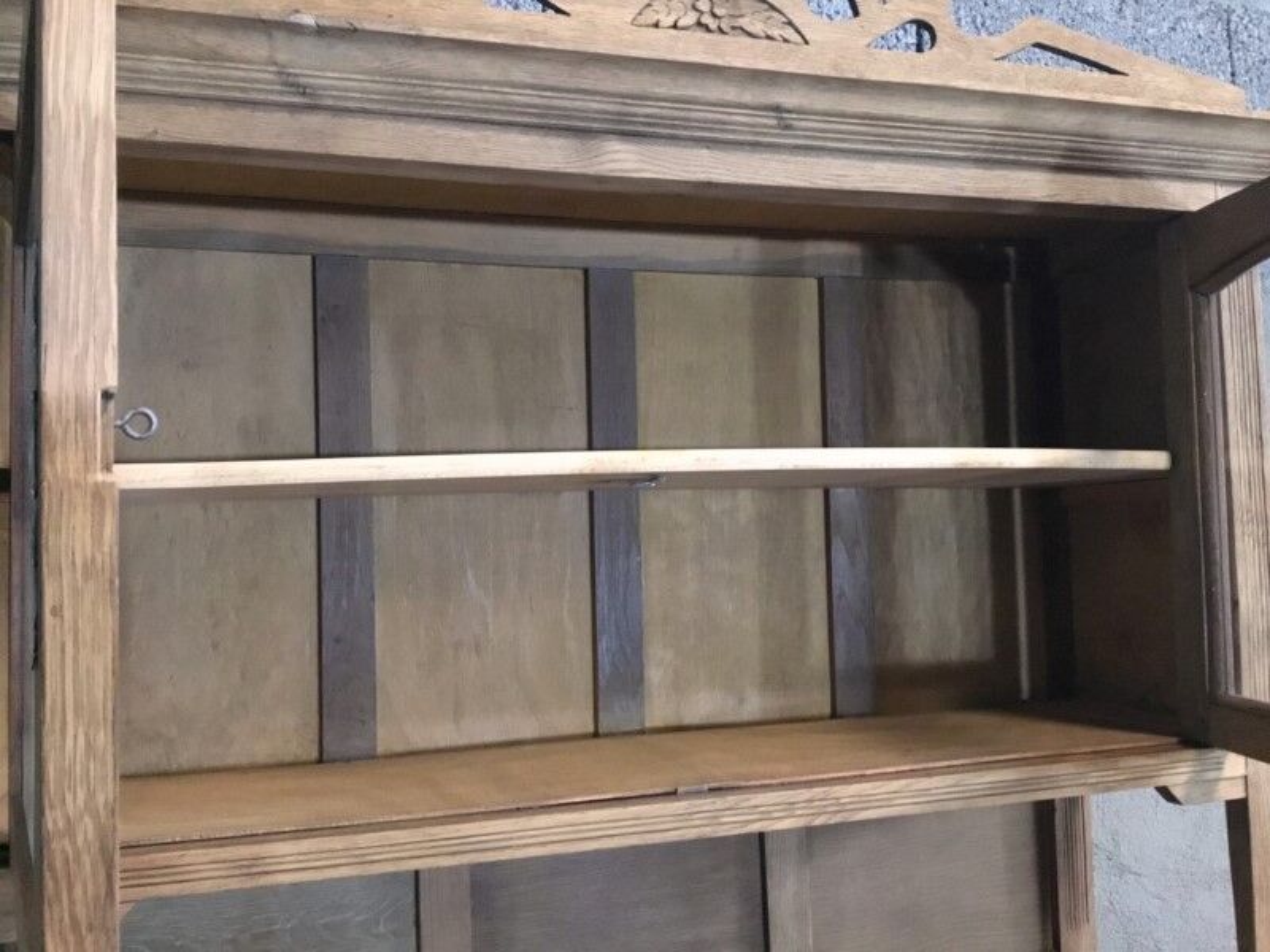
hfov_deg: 58.4
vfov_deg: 45.4
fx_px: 1137
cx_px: 635
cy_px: 476
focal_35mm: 31
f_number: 2.4
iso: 400
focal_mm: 3.3
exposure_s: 1/17
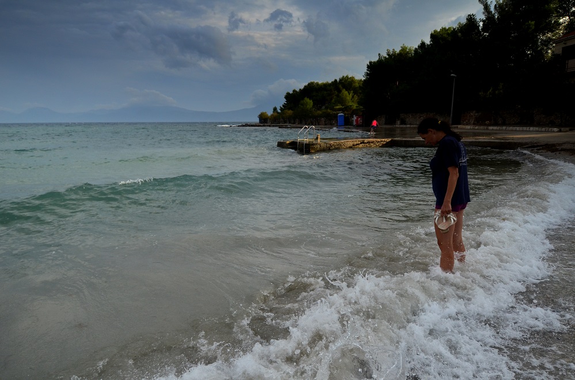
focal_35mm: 22
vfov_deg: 55.9
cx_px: 288
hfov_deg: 77.5
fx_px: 359
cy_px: 190
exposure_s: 1/2000
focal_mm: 15
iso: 640
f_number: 5
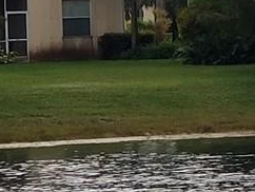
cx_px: 467
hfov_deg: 8.6
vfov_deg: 6.7
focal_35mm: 220
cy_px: -8
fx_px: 1622
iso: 25
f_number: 2.4
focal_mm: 6
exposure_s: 1/930
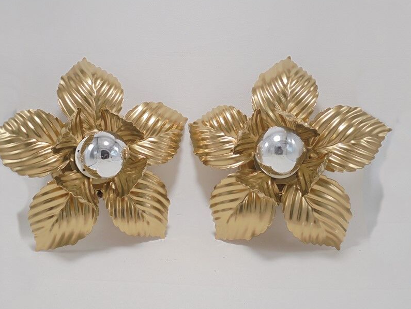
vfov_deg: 33.6
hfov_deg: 43.8
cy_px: 160
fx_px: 511
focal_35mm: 43
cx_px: 187
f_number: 4.2
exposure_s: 1/50
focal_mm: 6.9
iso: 100
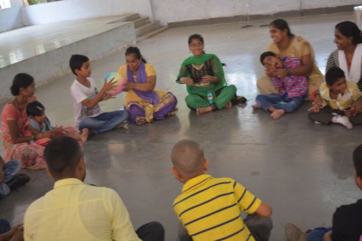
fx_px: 513
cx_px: 181
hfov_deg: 38.9
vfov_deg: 26.5
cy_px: 120
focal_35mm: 51
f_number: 4.5
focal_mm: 34
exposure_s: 1/40
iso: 400
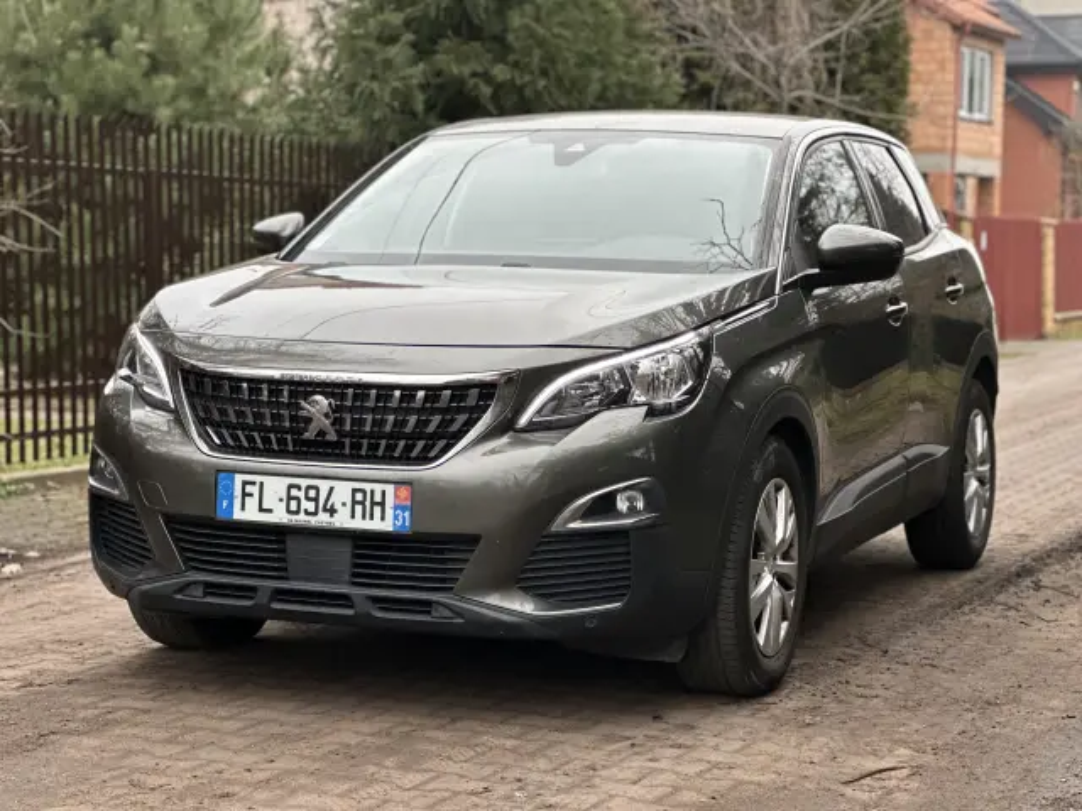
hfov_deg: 25.3
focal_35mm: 77
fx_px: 2407
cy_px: 406
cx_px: 541
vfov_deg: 19.1
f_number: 2.8
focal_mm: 9
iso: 125
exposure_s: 1/121
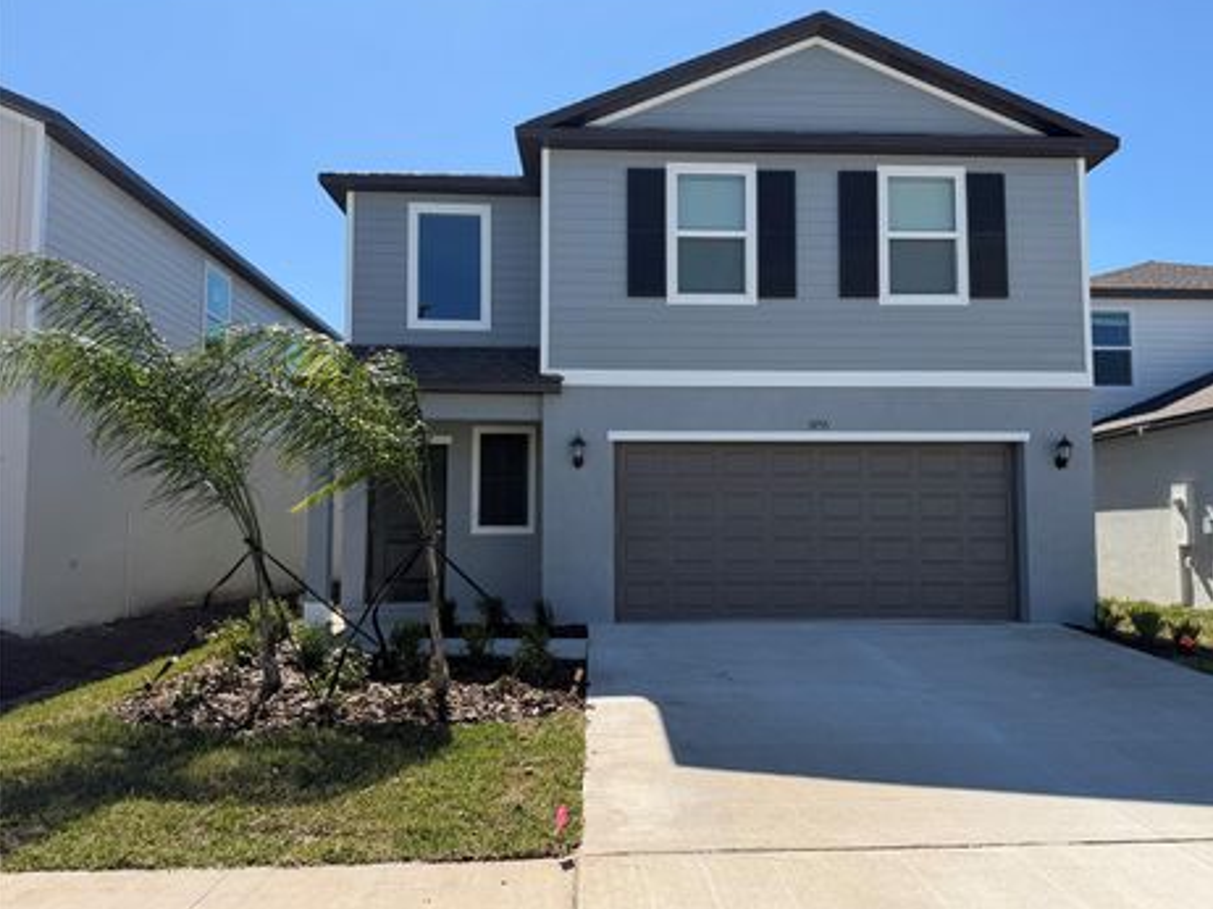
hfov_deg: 67.2
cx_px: 654
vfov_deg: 53.0
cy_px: 458
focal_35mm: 26
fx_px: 911
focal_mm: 6.76
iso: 80
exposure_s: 1/3953
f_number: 1.78
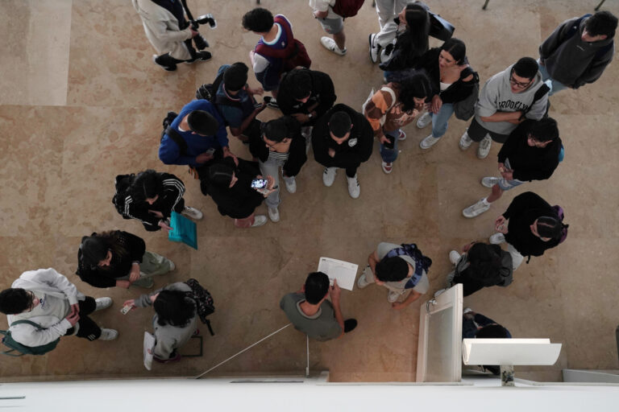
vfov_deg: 35.9
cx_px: 310
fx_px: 636
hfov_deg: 51.9
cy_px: 206
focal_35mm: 37
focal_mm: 37
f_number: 5
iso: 1000
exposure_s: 1/80
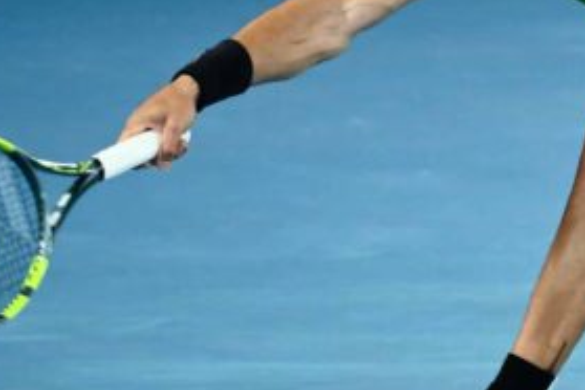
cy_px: 96
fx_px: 6954
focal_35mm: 428
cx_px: 543
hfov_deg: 4.8
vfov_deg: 3.2
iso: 3200
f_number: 3.2
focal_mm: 155
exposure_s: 1/1600
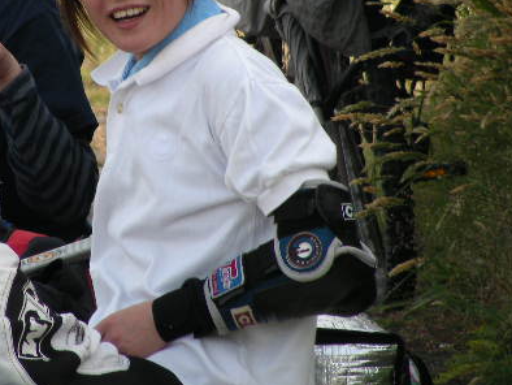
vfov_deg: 2.4
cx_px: 122
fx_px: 9132
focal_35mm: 617
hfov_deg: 3.2
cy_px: 143
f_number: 3.5
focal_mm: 63.3
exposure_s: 1/171
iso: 50
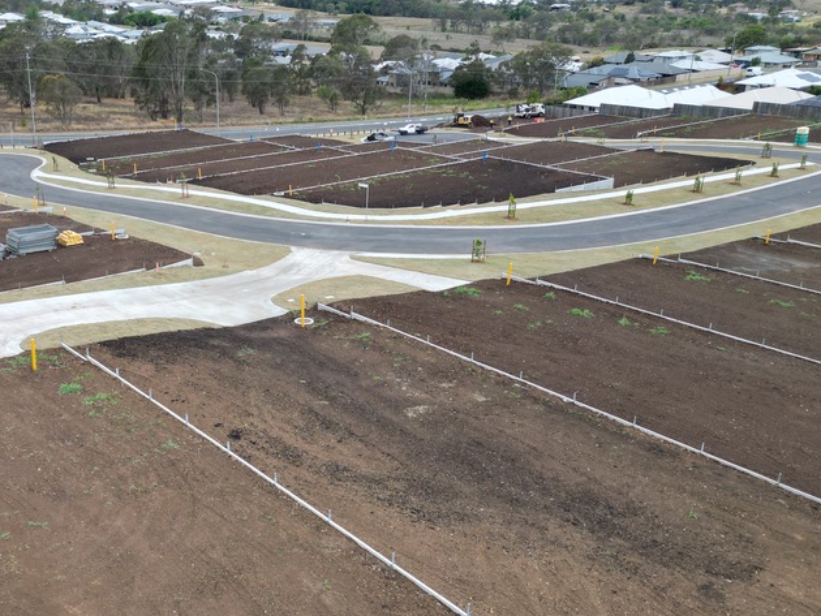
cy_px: 376
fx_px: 925
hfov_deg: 46.8
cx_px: 252
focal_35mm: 39
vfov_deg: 36.7
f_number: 1.7
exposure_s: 1/1250
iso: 130
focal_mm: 6.72
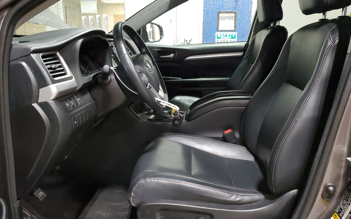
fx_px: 268
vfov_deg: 44.5
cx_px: 177
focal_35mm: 28
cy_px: 110
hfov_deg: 66.5
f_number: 1.5
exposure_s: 1/60.2
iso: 418
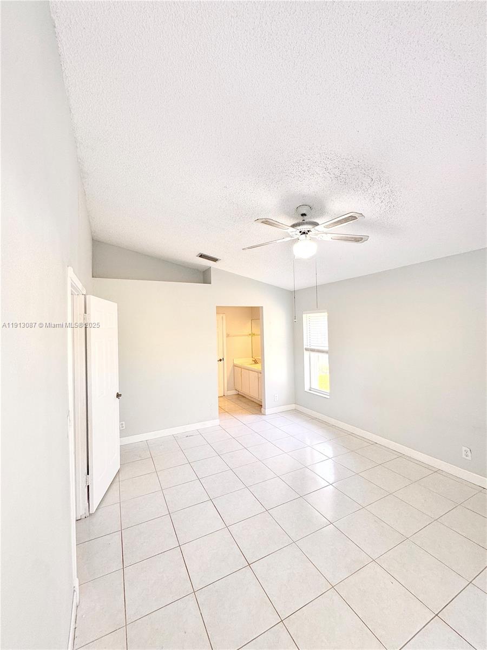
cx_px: 244
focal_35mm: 14
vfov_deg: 102.1
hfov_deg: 85.7
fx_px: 263
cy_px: 325
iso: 160
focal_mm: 2.22
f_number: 2.2
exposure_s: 1/99
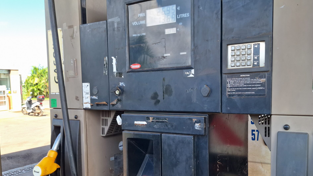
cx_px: 167
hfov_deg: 58.0
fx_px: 282
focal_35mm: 34
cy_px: 114
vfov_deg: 34.4
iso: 40
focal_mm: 5.54
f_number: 1.8
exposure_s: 1/380
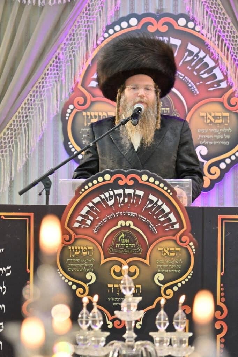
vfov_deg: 11.4
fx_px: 1786
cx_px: 119
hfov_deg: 7.6
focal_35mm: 180
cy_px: 178
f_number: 4
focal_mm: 120
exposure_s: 1/200
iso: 800
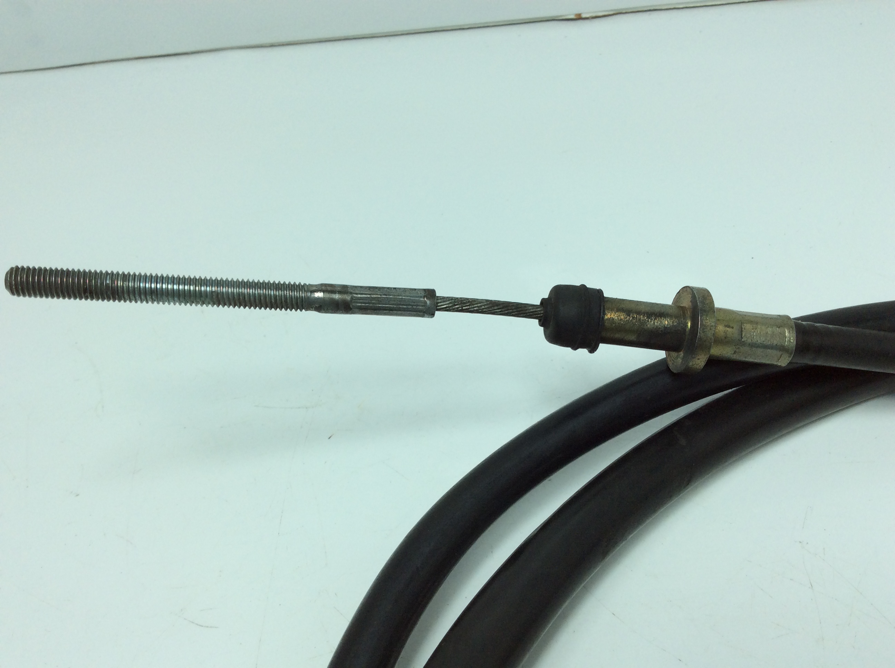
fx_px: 826
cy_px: 334
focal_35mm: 32
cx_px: 448
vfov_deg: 44.1
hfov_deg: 56.9
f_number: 2.4
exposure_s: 1/510
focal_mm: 3.3
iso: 32
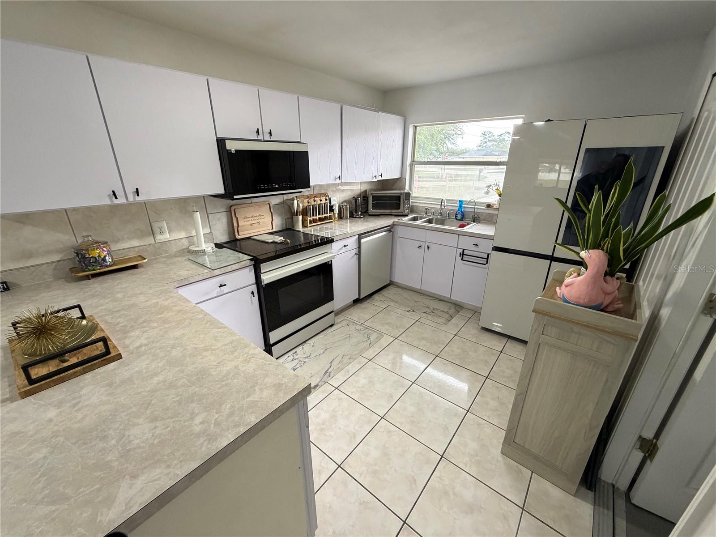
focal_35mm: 14
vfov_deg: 85.7
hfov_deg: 102.1
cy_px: 268
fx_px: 290
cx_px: 358
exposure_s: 1/79
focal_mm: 2.22
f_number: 2.2
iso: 320
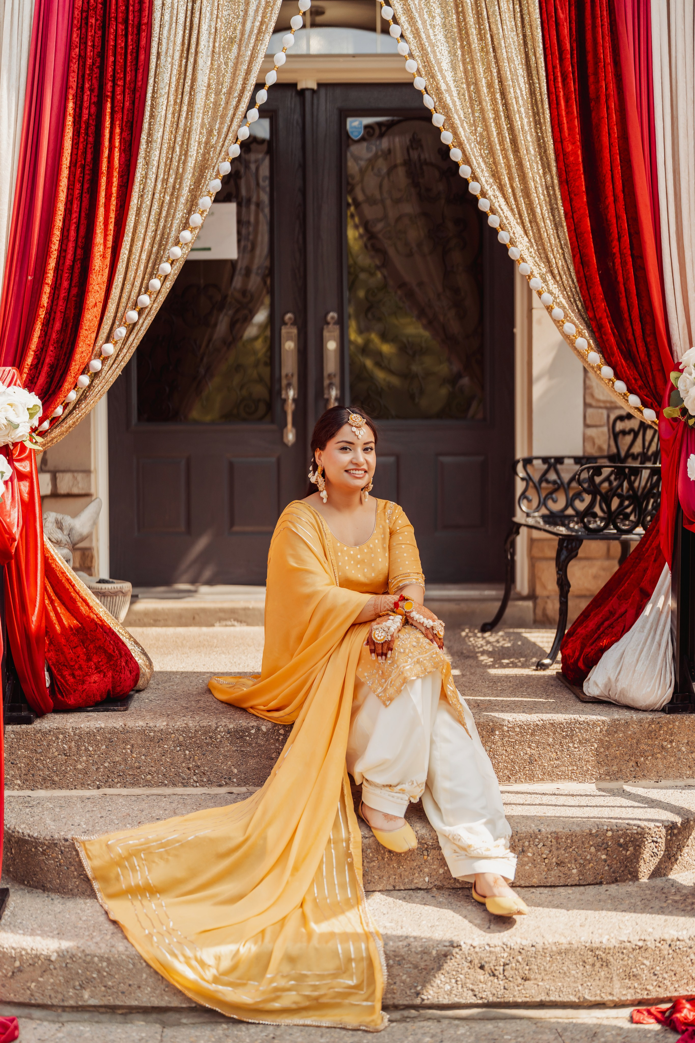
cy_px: 522
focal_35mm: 50
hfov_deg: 27.0
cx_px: 348
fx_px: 1448
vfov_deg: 39.6
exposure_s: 1/8000
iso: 100
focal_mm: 50
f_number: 1.2
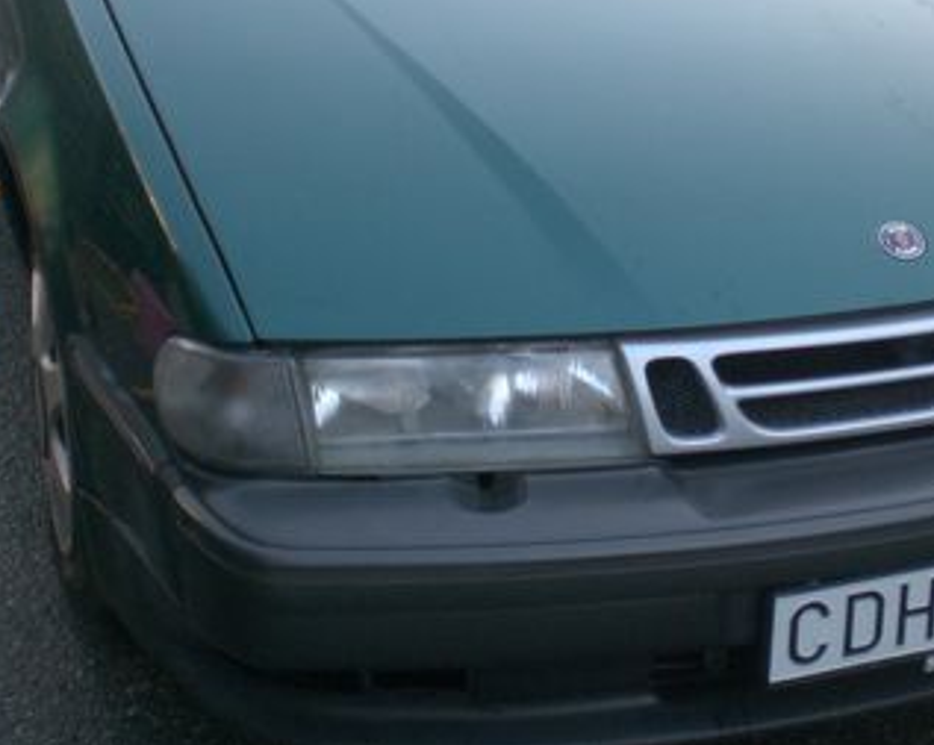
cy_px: 127
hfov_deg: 25.3
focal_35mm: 75
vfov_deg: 20.1
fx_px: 2071
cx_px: 625
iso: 100
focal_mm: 6.3
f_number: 3.1
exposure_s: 1/125
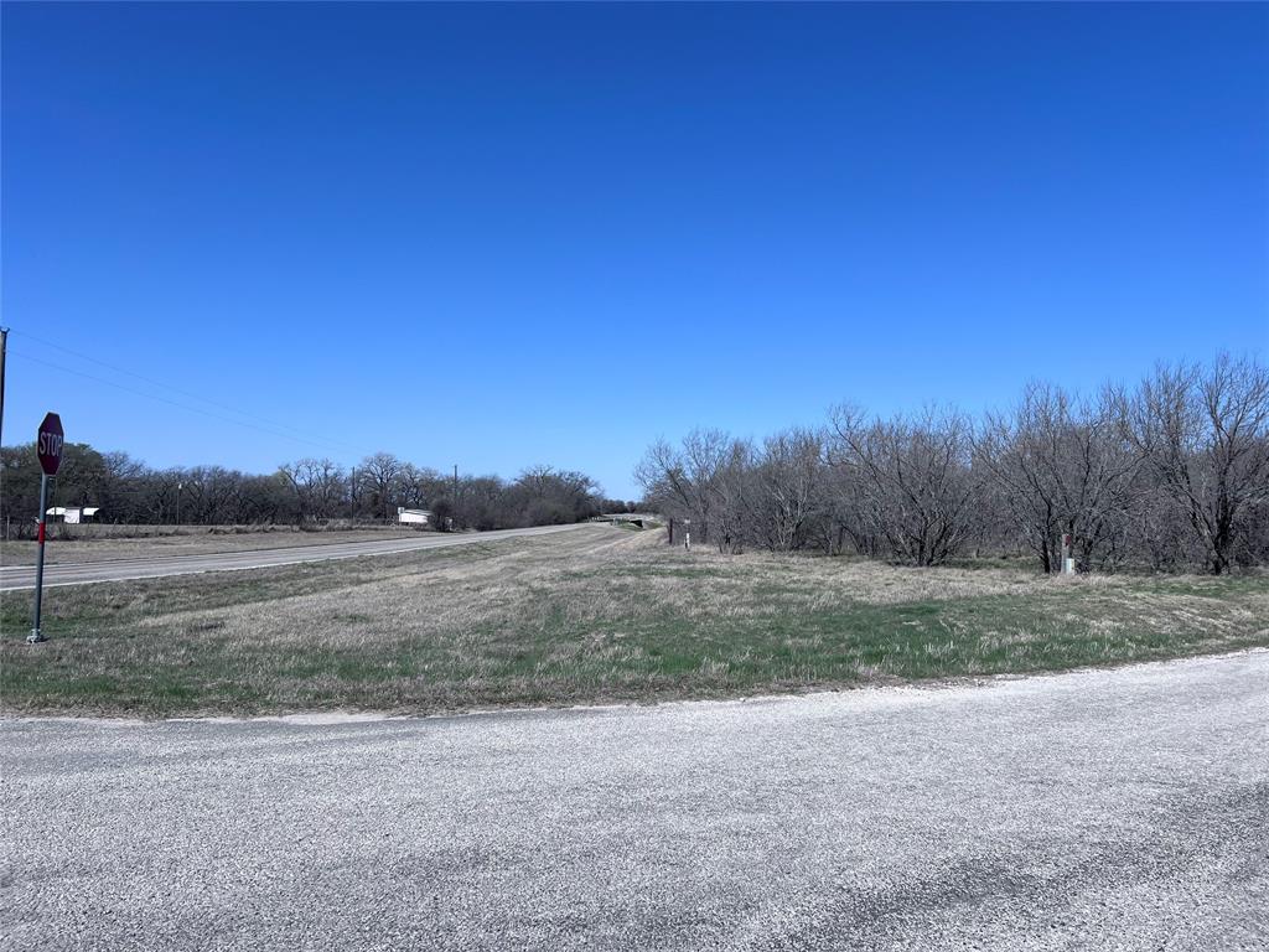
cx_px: 634
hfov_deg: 67.3
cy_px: 476
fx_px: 953
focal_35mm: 26
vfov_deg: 53.1
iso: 50
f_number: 1.5
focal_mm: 5.7
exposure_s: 1/7463
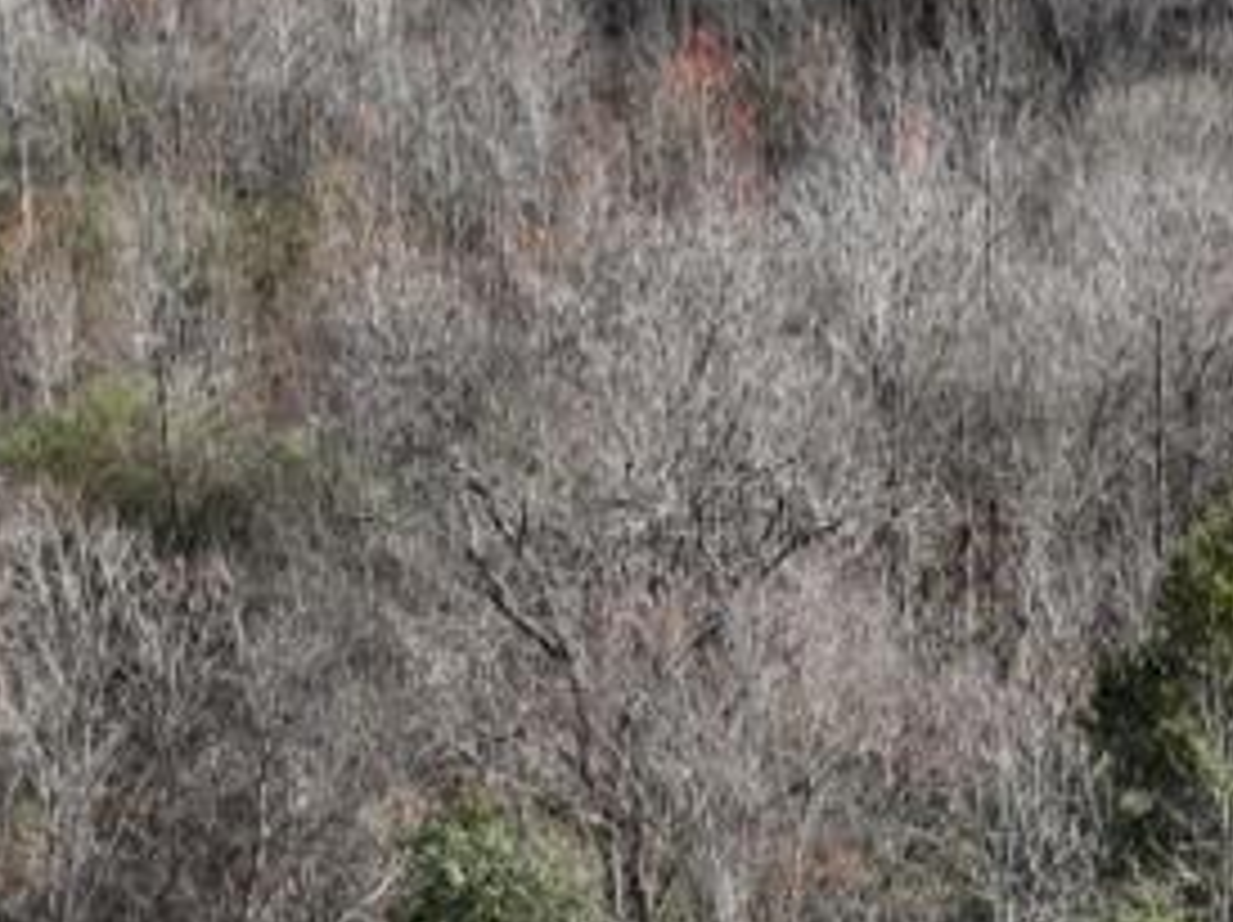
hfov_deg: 18.1
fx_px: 3737
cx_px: 1346
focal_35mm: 105
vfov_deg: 14.0
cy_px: 182
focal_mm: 12.29
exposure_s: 1/240
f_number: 2.8
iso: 230
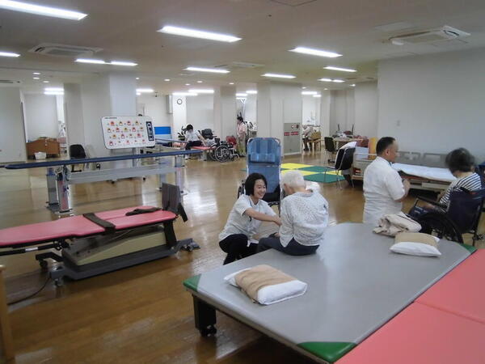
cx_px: 242
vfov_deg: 53.1
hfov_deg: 67.3
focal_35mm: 26
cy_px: 182
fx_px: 364
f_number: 2.8
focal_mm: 4.7
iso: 200
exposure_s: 1/60
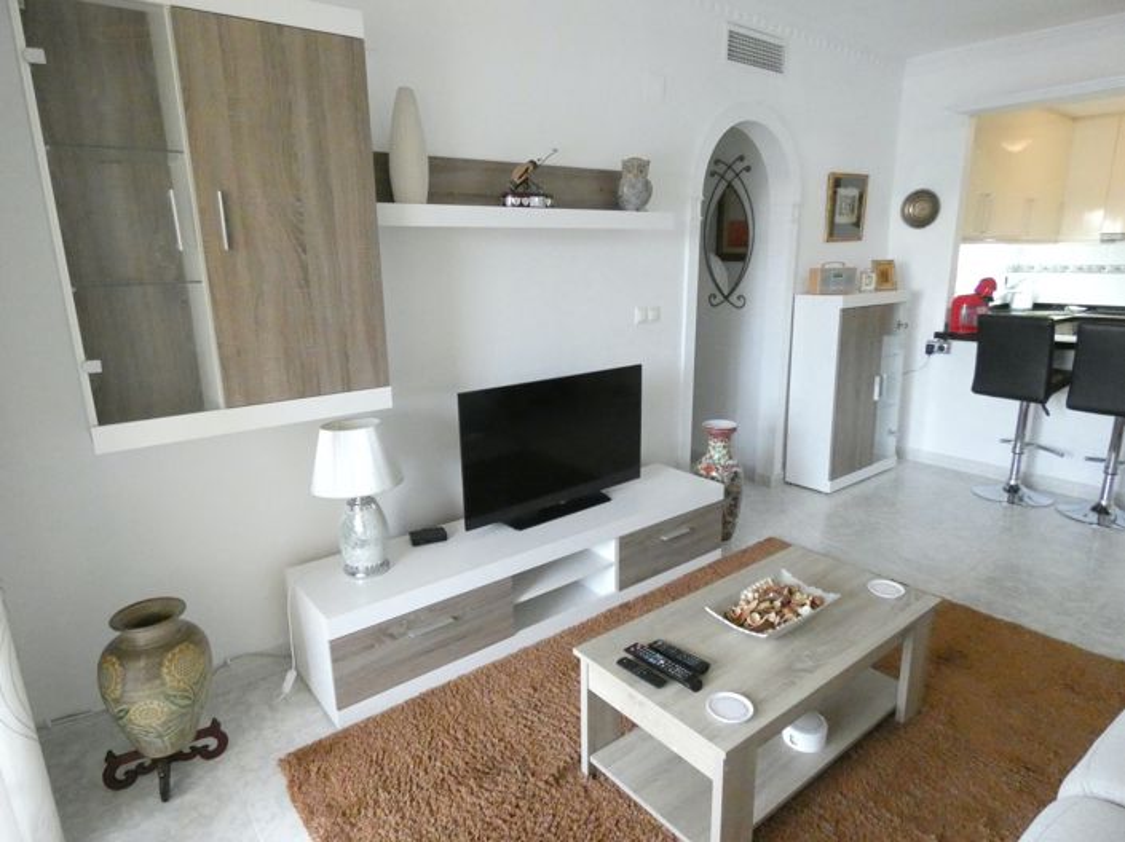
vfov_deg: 65.9
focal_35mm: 20
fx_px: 650
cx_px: 562
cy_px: 421
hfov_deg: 81.8
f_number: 2.8
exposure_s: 1/60
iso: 1600
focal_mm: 3.6
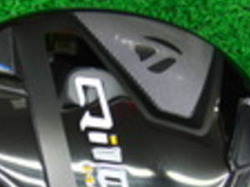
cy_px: 191
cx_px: 93
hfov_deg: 24.6
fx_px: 571
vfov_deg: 18.2
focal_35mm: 79
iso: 400
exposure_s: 1/40
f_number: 3.6
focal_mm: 6.42
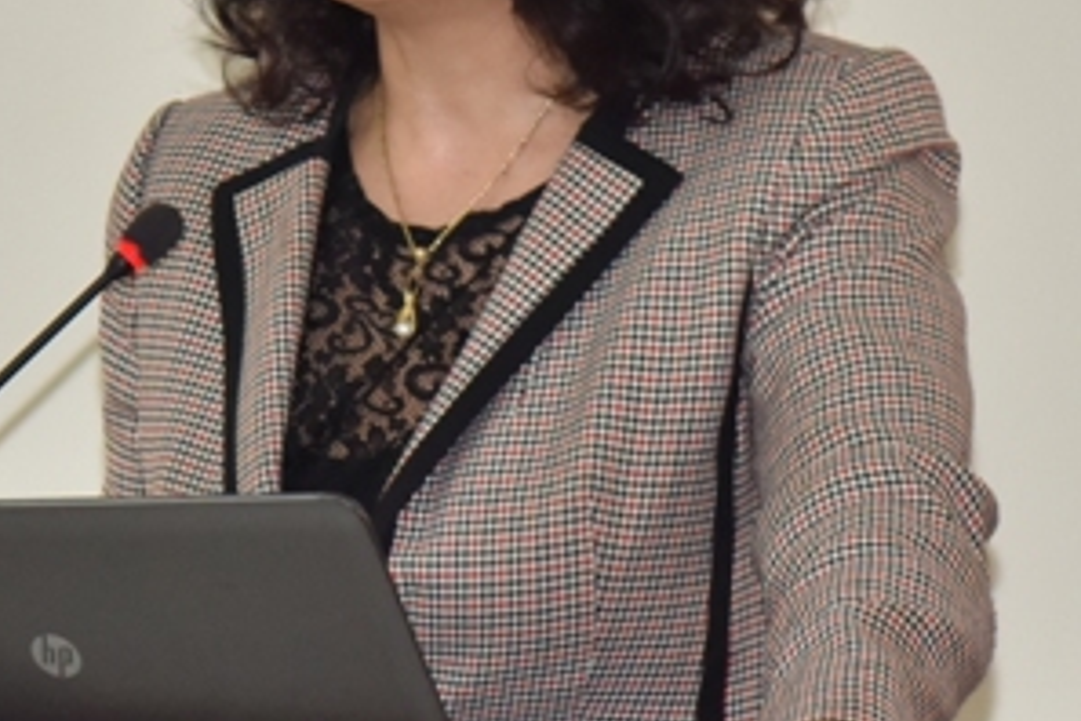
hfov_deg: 5.7
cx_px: 338
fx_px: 10869
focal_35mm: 362
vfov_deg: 3.8
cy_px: 118
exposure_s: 1/125
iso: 2000
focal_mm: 105
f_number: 6.3
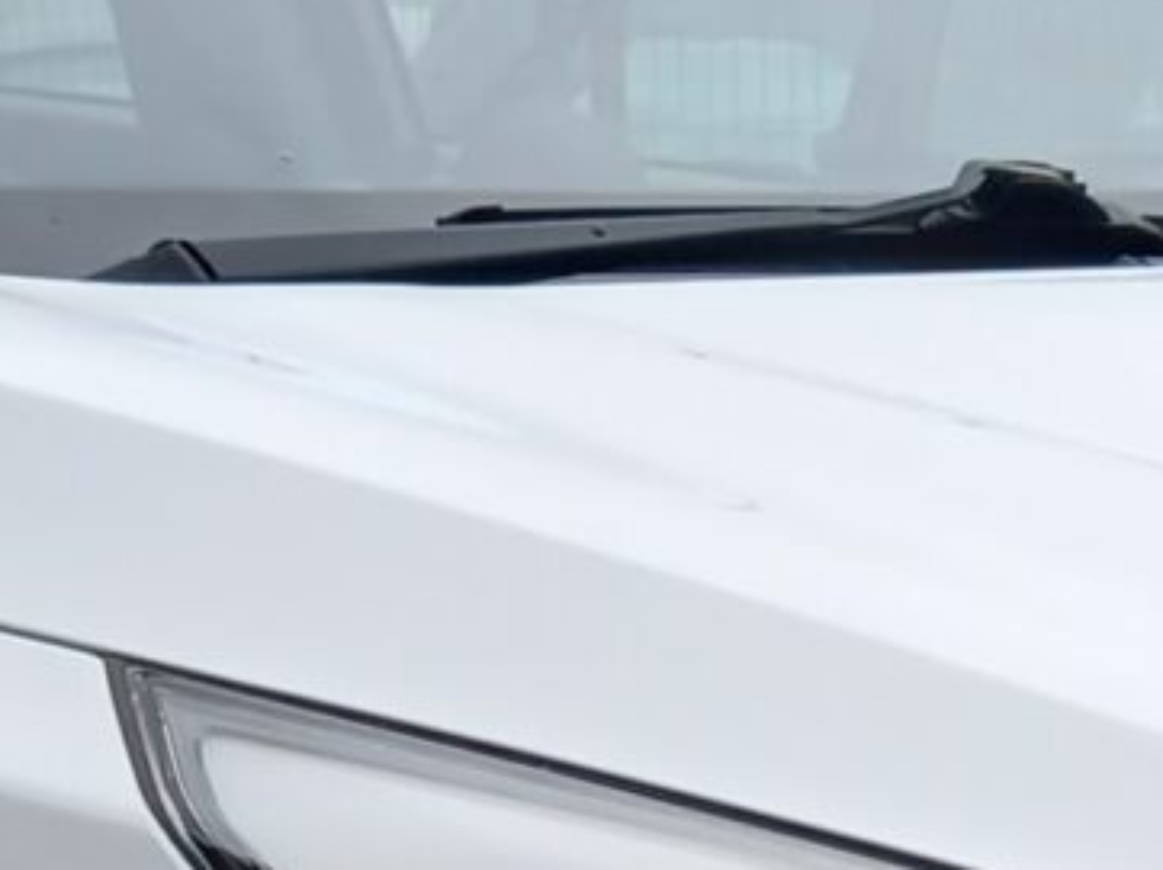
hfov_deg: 11.2
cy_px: 1522
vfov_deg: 8.1
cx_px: 559
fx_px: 5943
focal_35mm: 177
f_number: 2
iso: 25
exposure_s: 1/188
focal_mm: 4.6
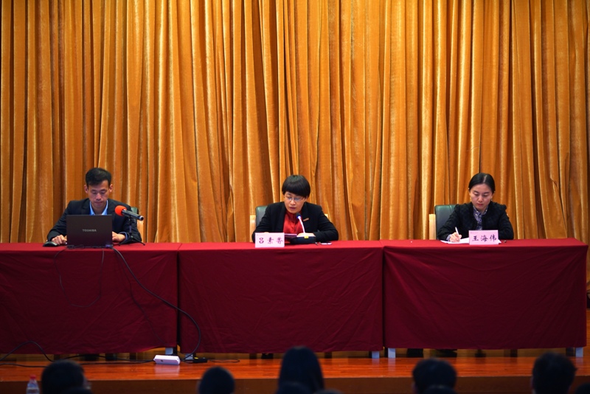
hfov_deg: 15.2
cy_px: 197
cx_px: 295
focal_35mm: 135
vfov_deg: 10.2
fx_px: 2213
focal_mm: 135
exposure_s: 1/160
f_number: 2
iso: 400
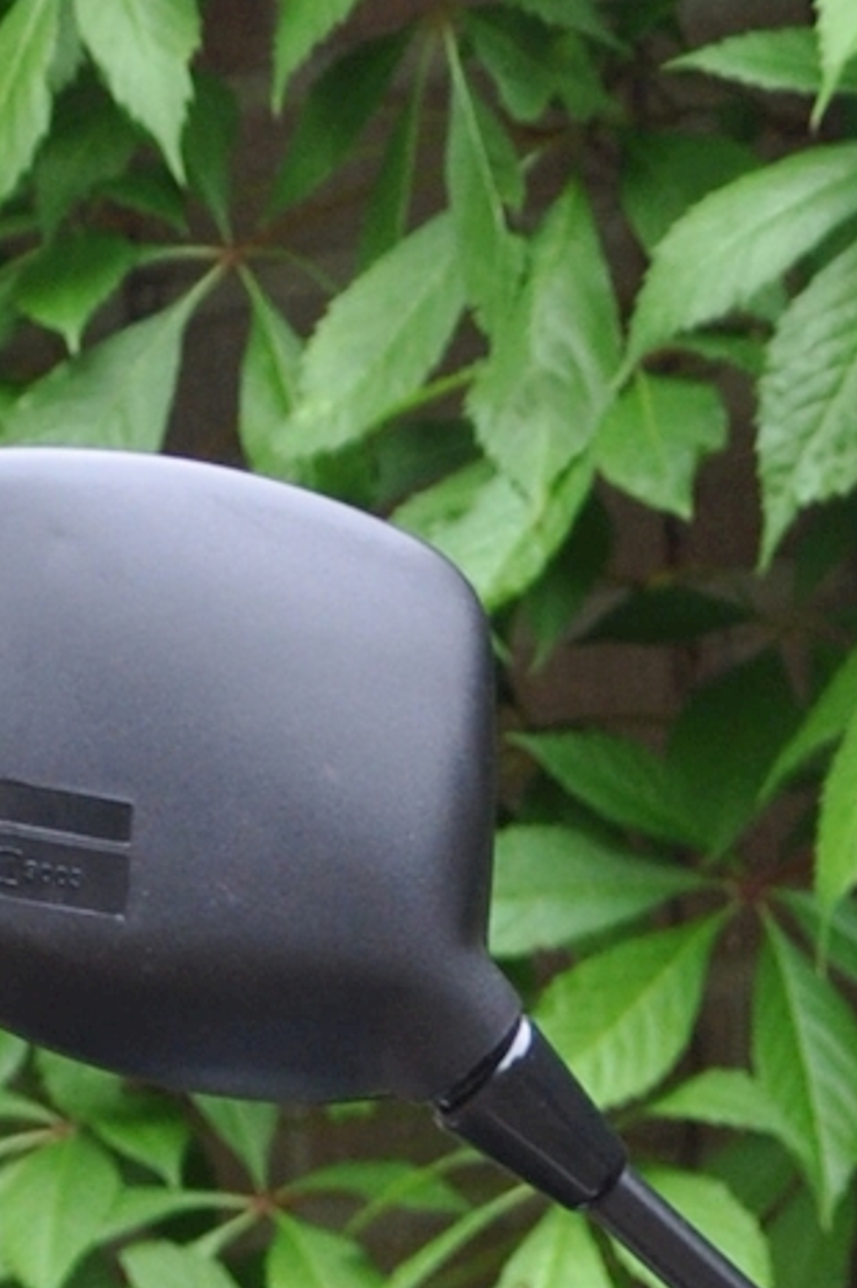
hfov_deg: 3.6
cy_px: 3915
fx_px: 13302
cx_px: 2101
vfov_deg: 5.2
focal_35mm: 372
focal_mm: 40
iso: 400
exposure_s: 1/125
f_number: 5.6
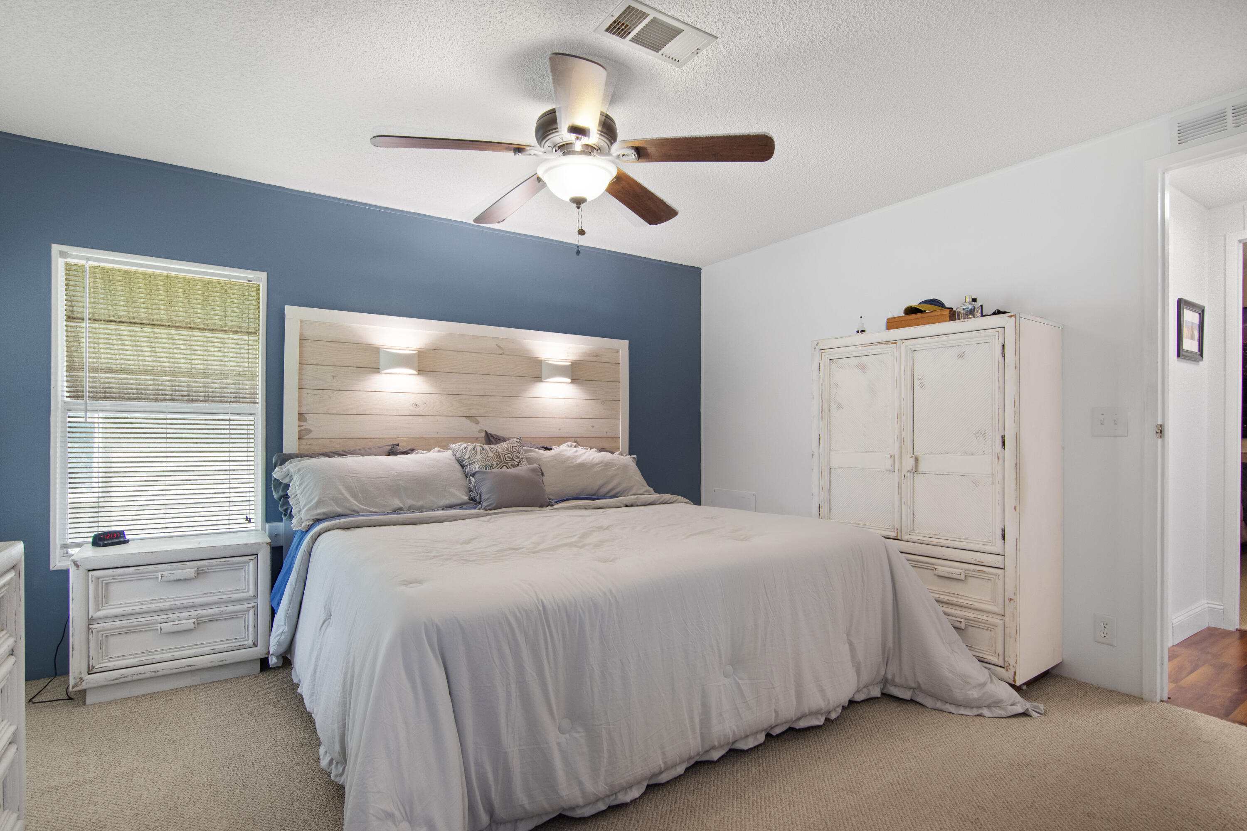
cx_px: 624
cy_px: 416
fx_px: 623
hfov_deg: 90.0
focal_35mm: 18
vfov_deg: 67.4
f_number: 6.3
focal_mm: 12
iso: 320
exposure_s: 1/60
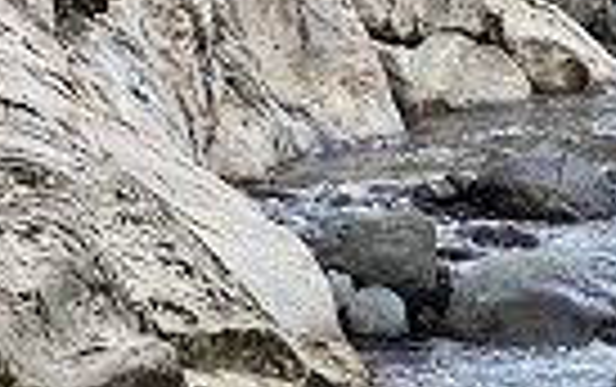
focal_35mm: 357
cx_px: 629
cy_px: 652
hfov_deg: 5.9
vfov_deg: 3.7
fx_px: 6001
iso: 80
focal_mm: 9
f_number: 2.8
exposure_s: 1/99
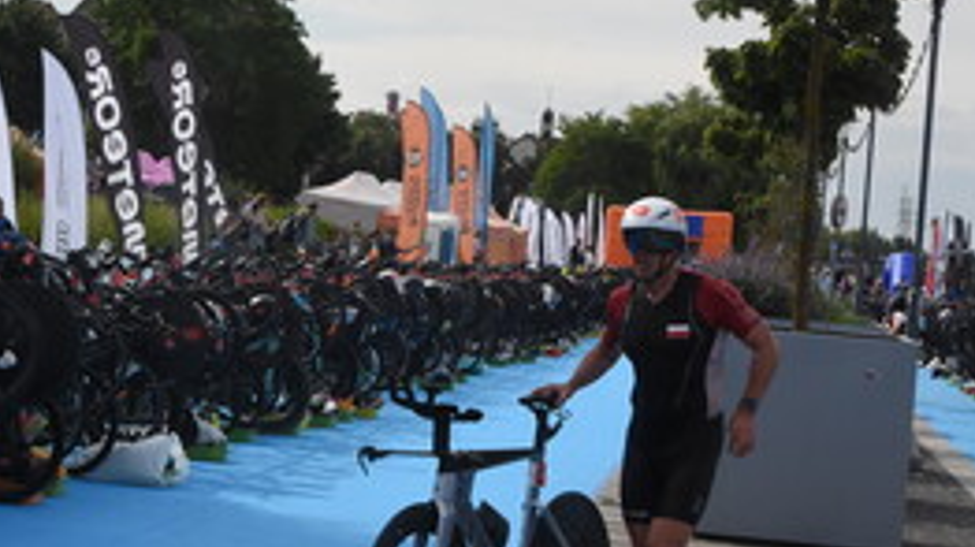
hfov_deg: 21.7
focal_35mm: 97
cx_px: 194
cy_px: 272
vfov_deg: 12.5
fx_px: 2506
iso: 1250
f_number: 14
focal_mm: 38
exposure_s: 1/800
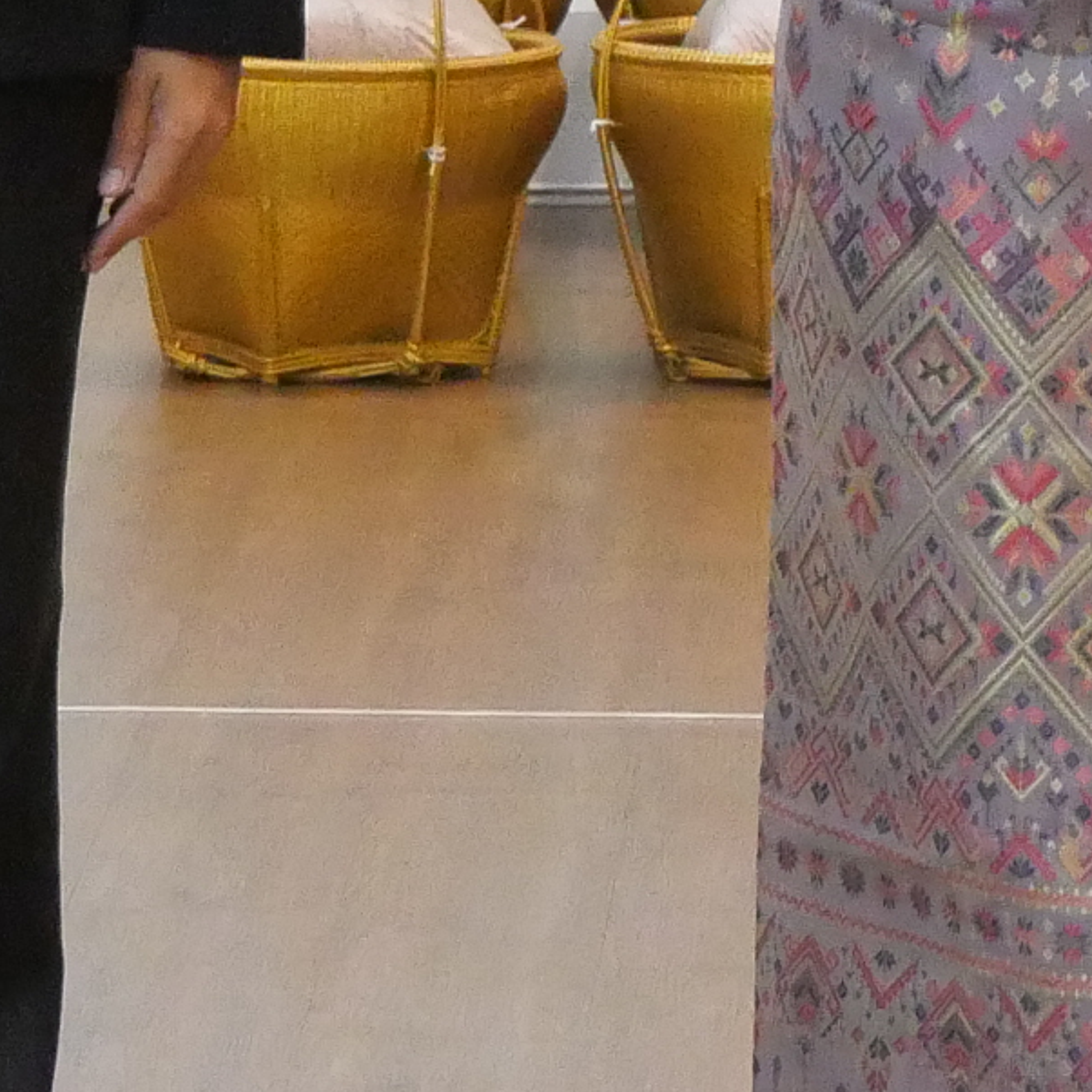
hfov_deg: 3.3
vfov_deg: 3.3
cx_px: -176
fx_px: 18916
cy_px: -455
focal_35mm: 530
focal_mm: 49
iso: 3200
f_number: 5.6
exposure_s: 1/50
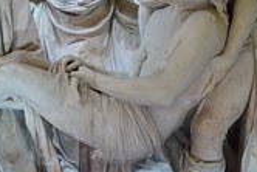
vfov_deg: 15.4
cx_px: 19
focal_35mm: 86
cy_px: -31
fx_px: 614
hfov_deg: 22.9
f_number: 8
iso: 800
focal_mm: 34
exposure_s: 1/13
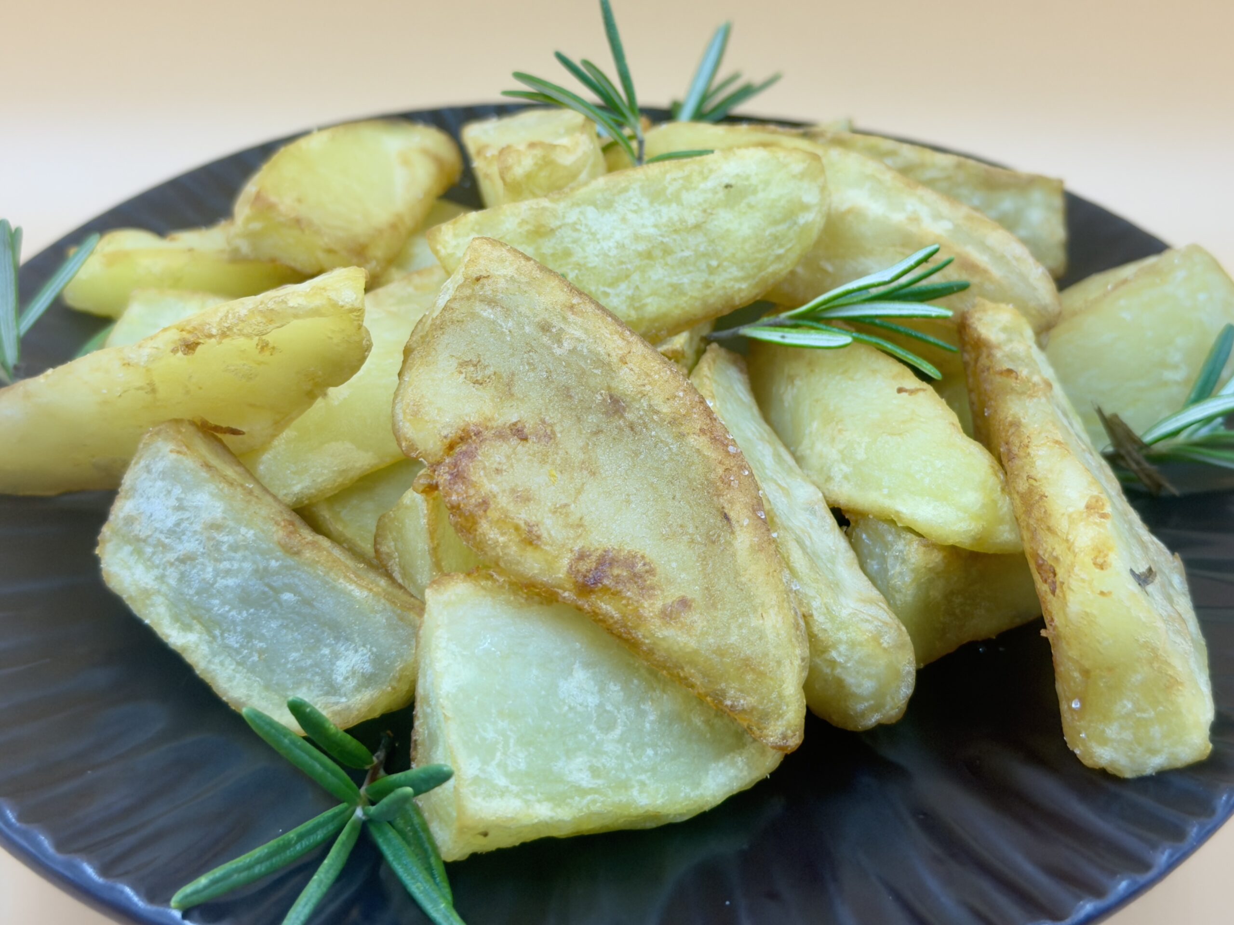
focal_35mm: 48
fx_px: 1711
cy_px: 462
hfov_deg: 39.7
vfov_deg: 30.3
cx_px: 617
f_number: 1.78
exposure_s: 1/268
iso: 64
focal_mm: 6.76
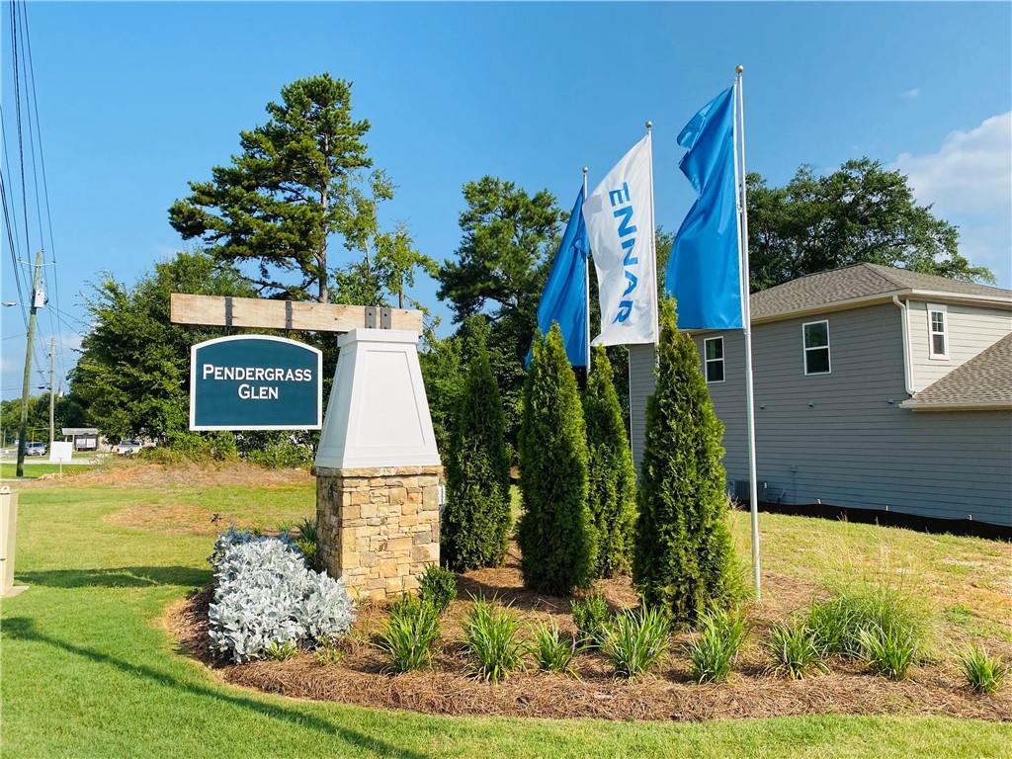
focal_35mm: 26
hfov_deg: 67.3
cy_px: 380
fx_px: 760
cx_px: 506
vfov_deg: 53.1
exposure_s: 1/2571
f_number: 1.8
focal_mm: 4.25
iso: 32
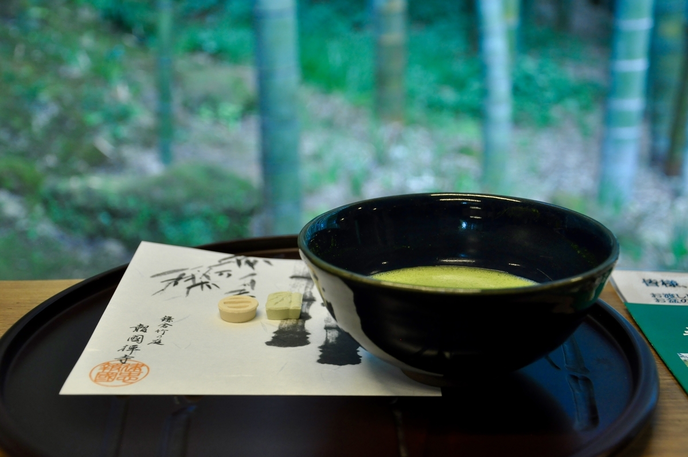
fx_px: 1002
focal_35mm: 52
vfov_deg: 25.7
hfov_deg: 37.9
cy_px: 228
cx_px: 344
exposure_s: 1/40
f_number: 4.5
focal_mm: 35
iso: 800
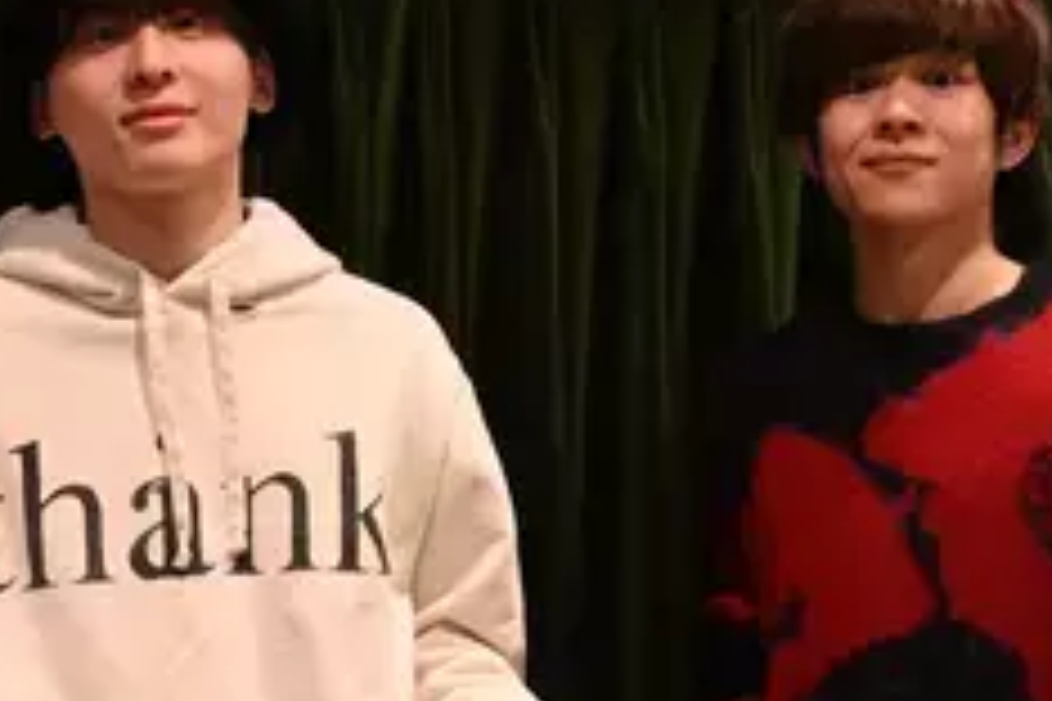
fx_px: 2776
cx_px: 130
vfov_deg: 14.4
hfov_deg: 21.1
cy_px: 386
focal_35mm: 95
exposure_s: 1/60
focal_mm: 37
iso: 4500
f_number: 4
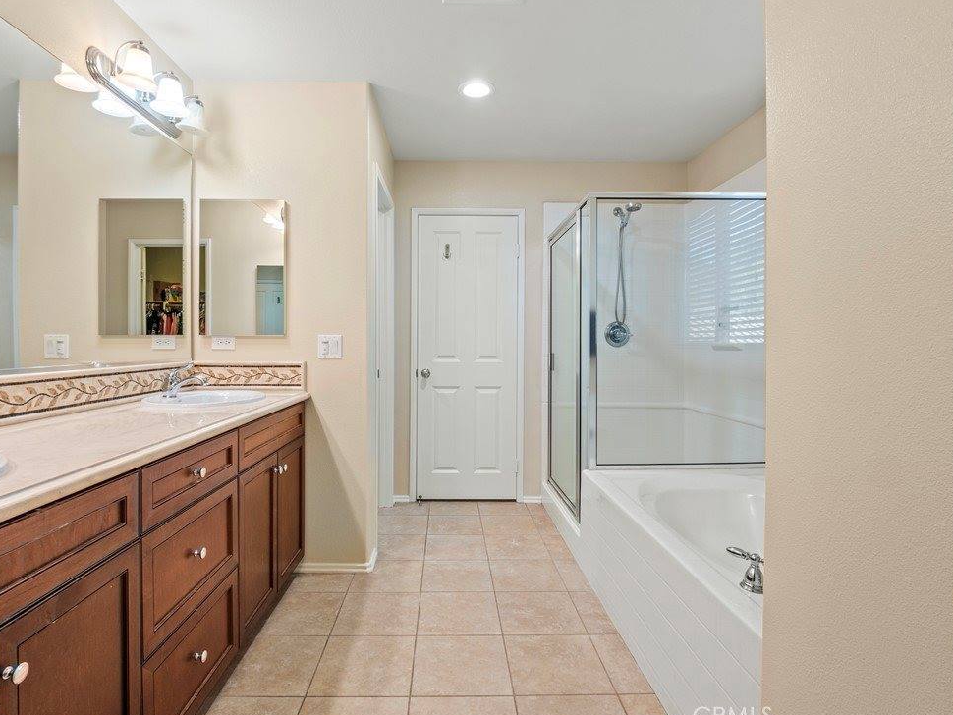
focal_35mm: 19
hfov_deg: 84.6
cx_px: 465
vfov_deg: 68.7
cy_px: 353
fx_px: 523
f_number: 9
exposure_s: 1/1.67
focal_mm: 9
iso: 200
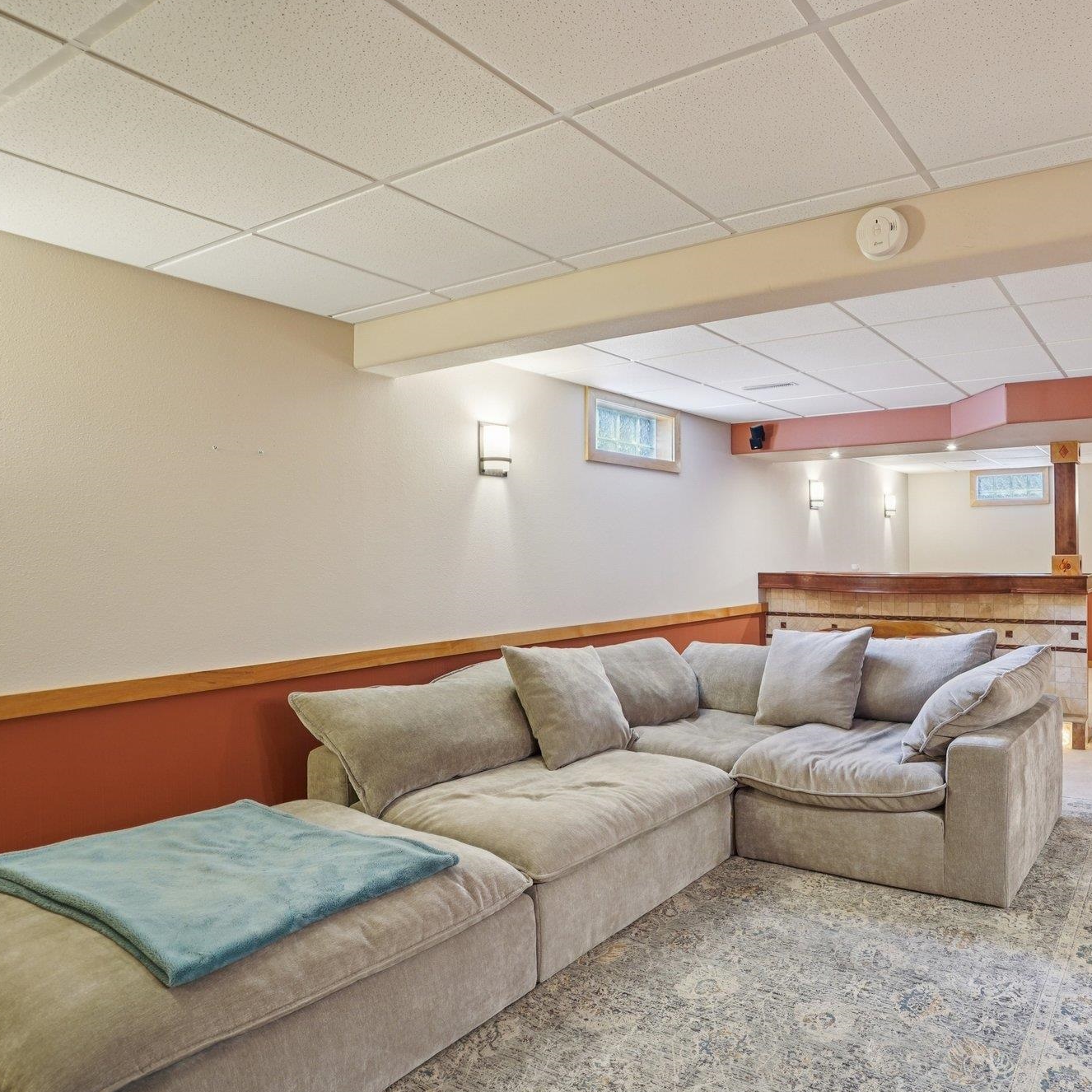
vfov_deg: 72.1
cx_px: 798
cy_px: 553
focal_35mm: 21
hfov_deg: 68.2
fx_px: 749
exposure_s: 1/2.5
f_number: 8
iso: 400
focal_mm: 16
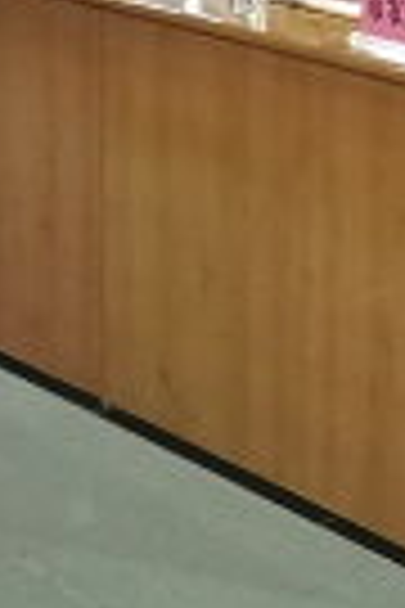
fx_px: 1890
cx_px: 468
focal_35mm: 112
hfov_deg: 12.0
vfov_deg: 17.4
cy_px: -115
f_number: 1.8
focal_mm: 4.75
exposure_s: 1/33.3
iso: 500
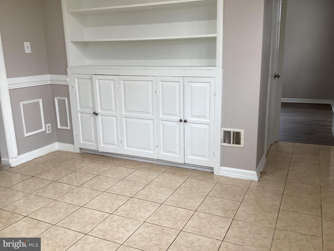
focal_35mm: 31
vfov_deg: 45.4
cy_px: 126
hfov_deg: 58.4
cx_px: 167
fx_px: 299
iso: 64
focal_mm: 3.3
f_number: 2.4
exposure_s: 1/50
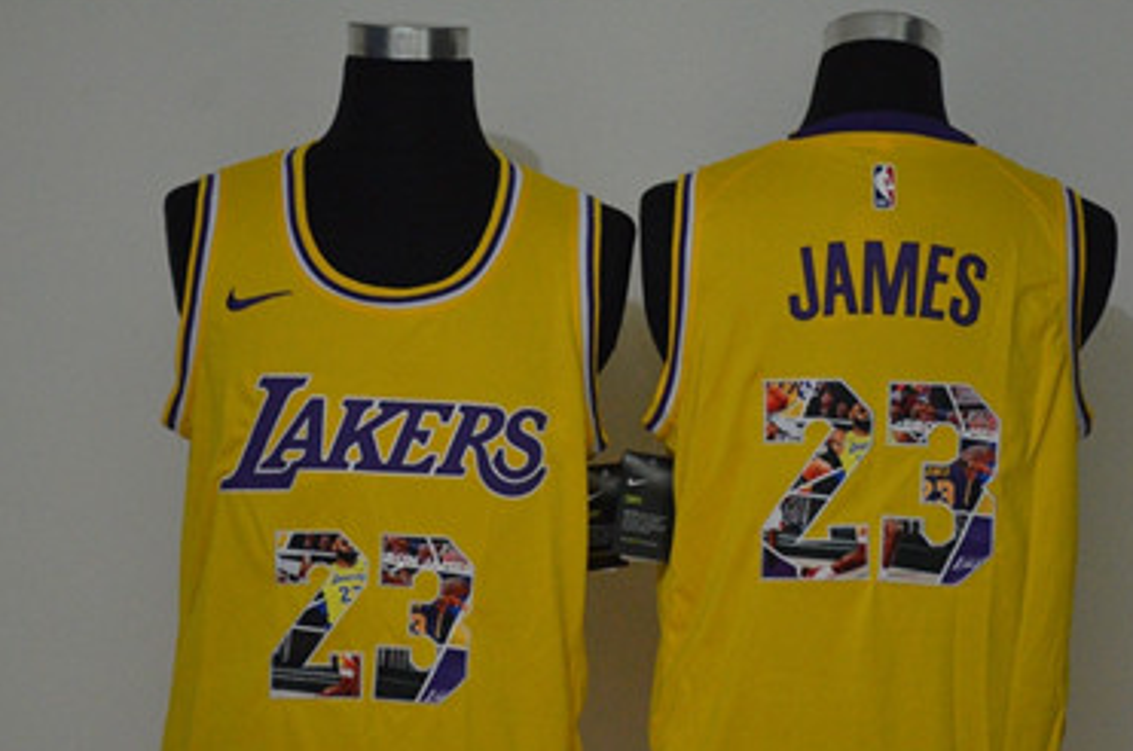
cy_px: 484
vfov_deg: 14.0
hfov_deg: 21.1
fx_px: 3048
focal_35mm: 97
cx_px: 614
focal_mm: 48
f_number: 4.5
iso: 4000
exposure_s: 1/80
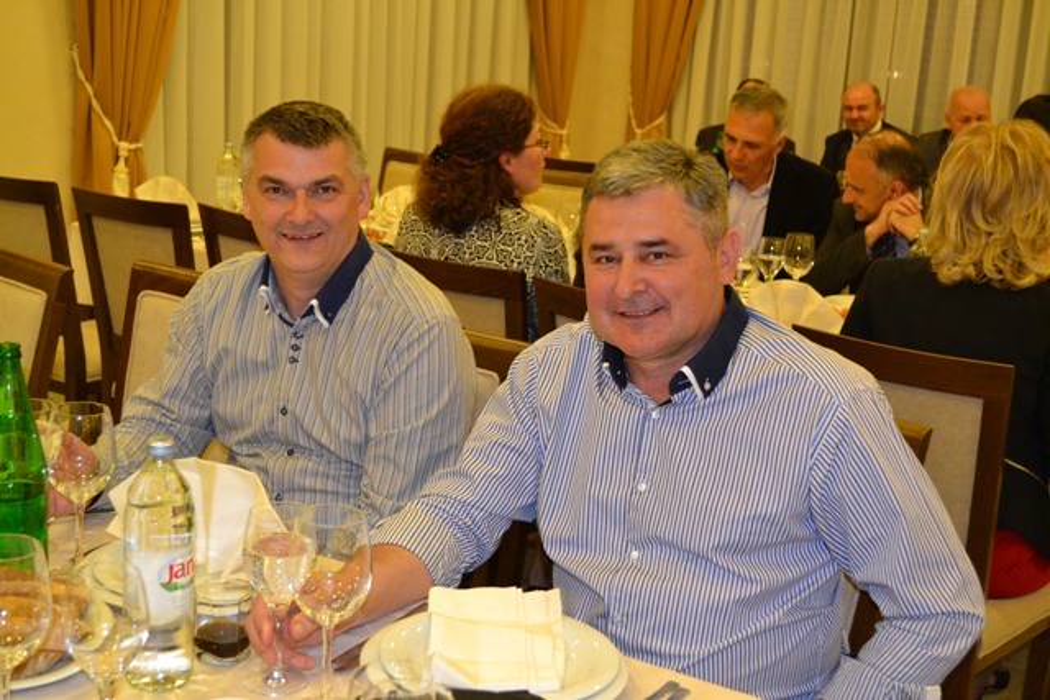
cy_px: 350
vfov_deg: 28.1
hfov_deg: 41.1
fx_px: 1400
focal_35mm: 48
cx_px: 525
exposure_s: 1/60
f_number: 4.8
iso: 1800
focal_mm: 32
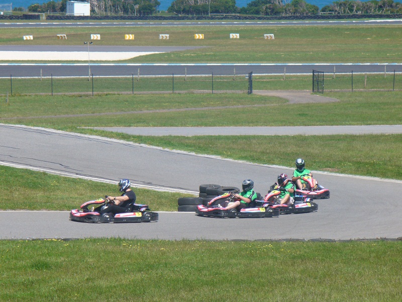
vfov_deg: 6.7
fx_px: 2578
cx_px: 201
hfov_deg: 8.9
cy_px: 151
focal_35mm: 222
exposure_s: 1/500
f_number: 4.5
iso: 80
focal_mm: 36.6
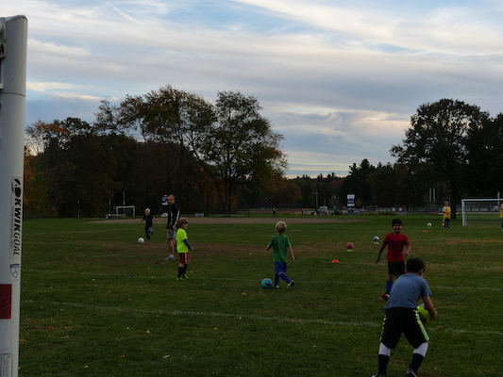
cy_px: 188
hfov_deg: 34.9
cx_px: 252
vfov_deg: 26.6
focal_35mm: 55
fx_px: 799
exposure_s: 1/160
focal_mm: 9.9
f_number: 4
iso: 160
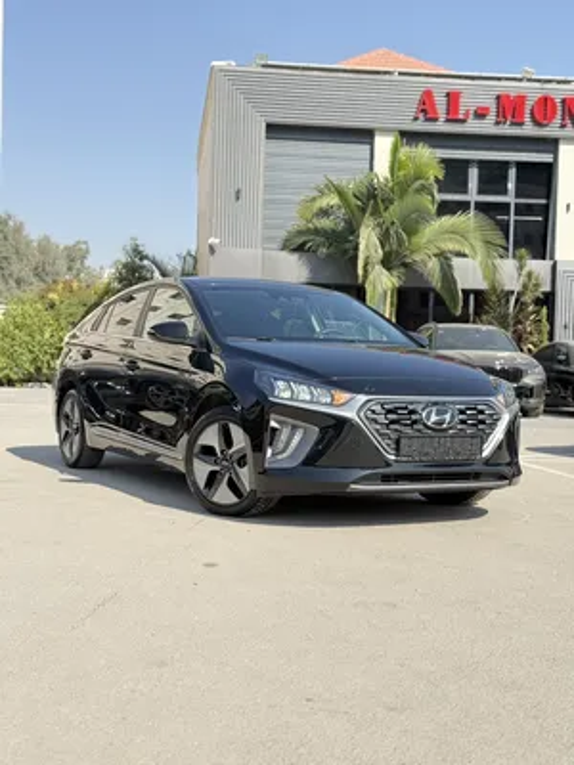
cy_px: 382
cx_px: 287
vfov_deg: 39.7
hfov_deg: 30.3
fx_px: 1061
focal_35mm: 48
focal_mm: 6.76
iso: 100
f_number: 1.78
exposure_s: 1/1456
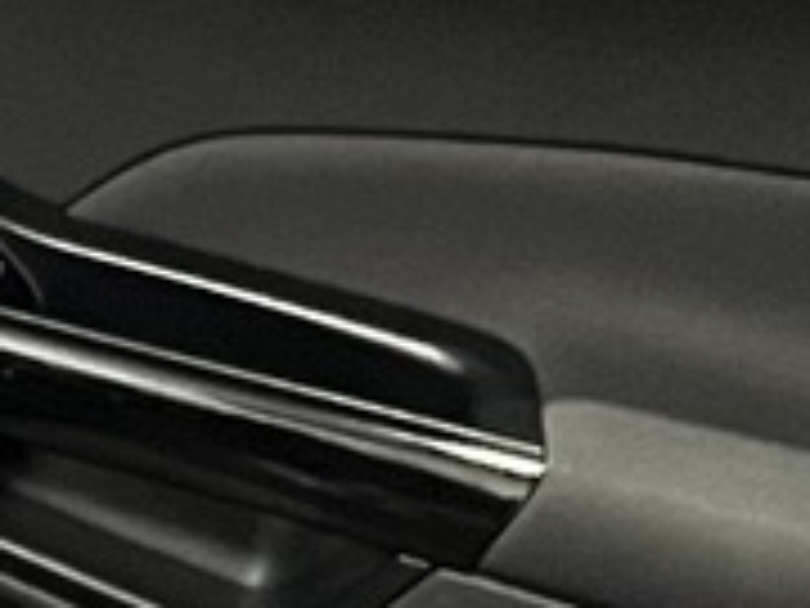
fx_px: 4867
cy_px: 1432
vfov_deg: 6.8
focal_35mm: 208
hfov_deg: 7.3
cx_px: -2277
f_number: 1.5
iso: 500
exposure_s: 1/50
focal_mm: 5.7
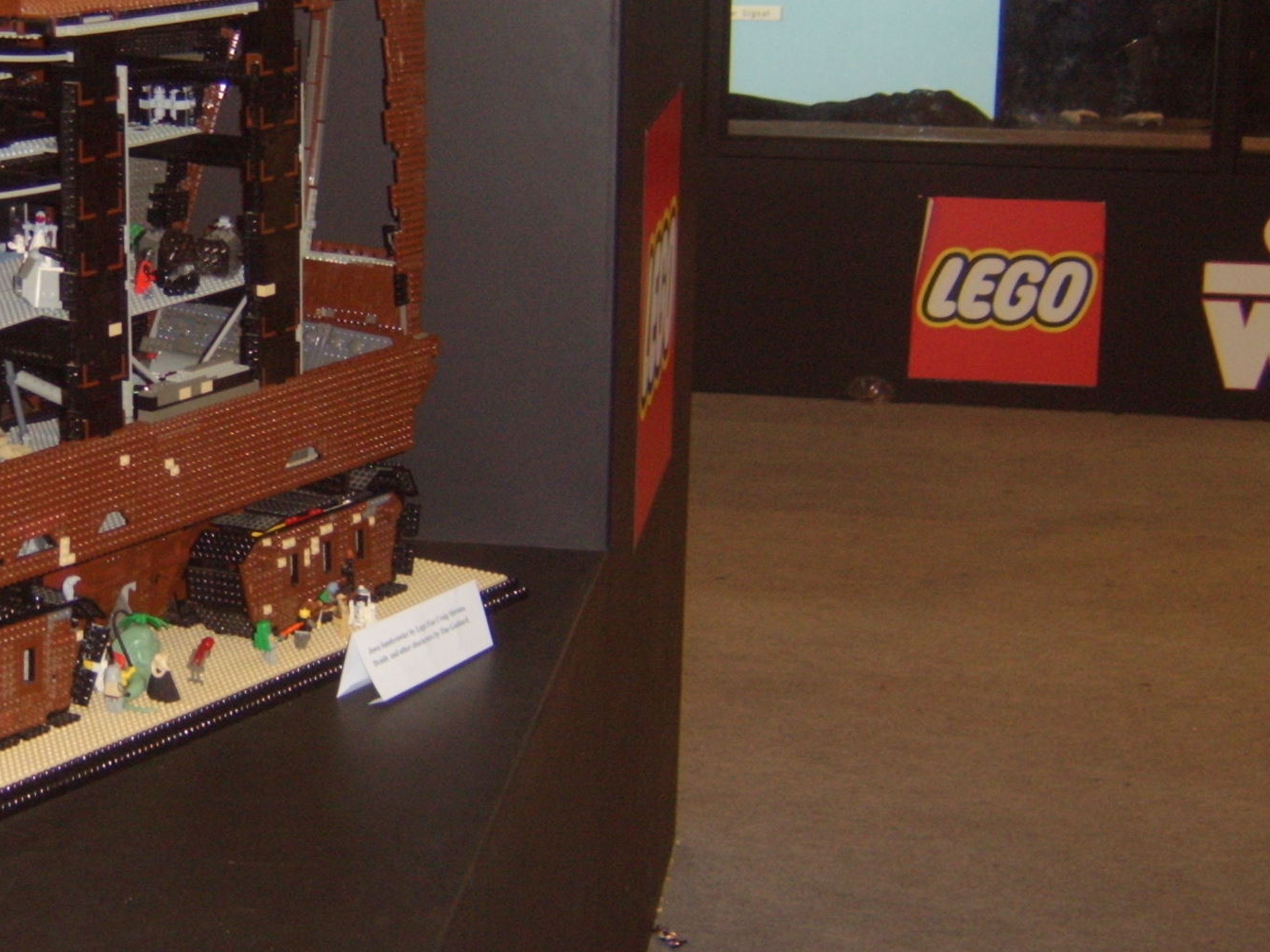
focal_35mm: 65
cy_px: 393
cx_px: 101
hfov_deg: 28.5
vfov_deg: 22.6
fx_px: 2385
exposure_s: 1/30
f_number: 2.7
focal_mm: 8.13
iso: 141
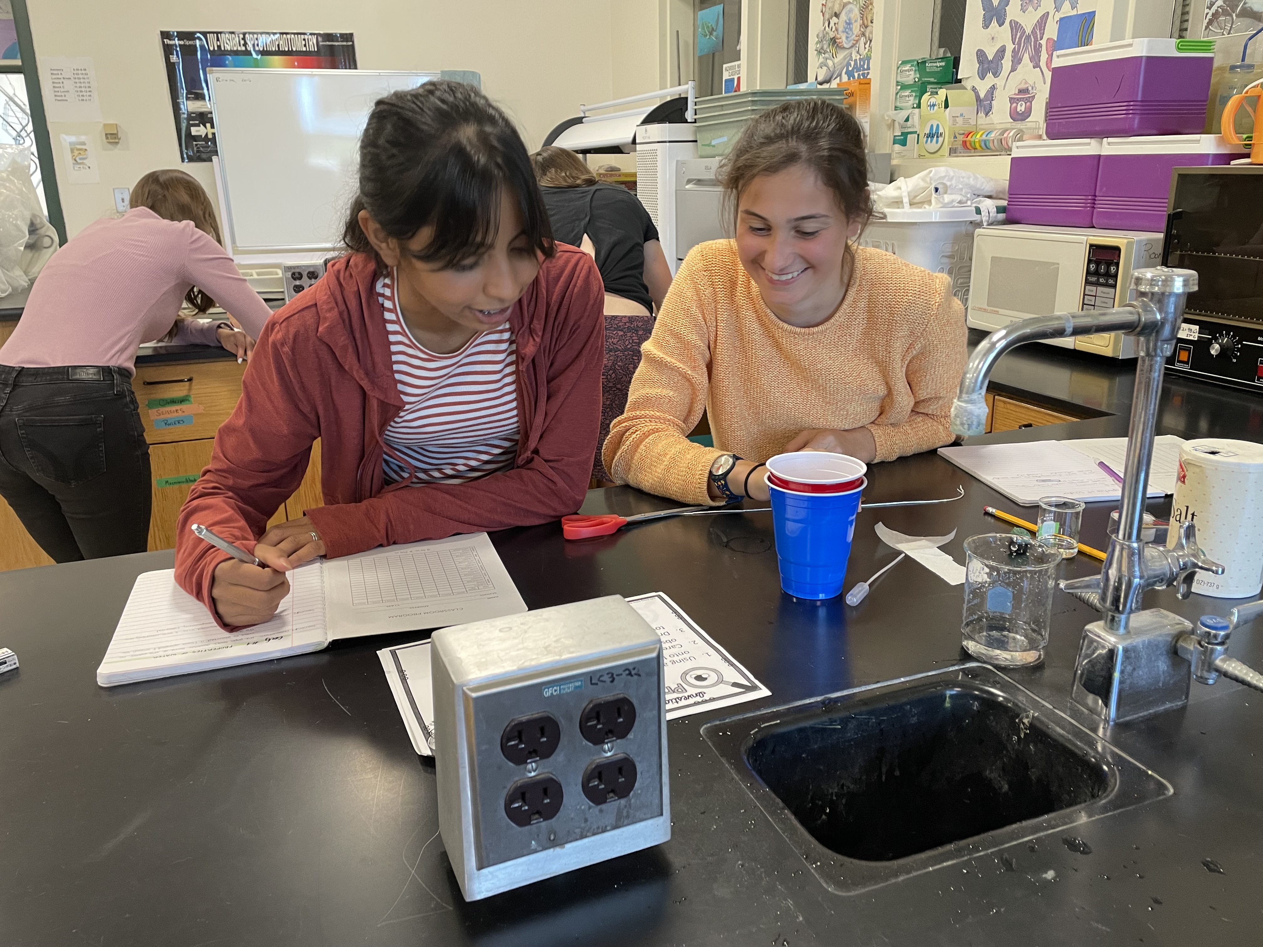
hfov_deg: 67.3
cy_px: 474
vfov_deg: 53.1
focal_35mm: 26
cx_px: 632
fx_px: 949
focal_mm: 4.2
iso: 160
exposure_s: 1/60
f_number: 1.6
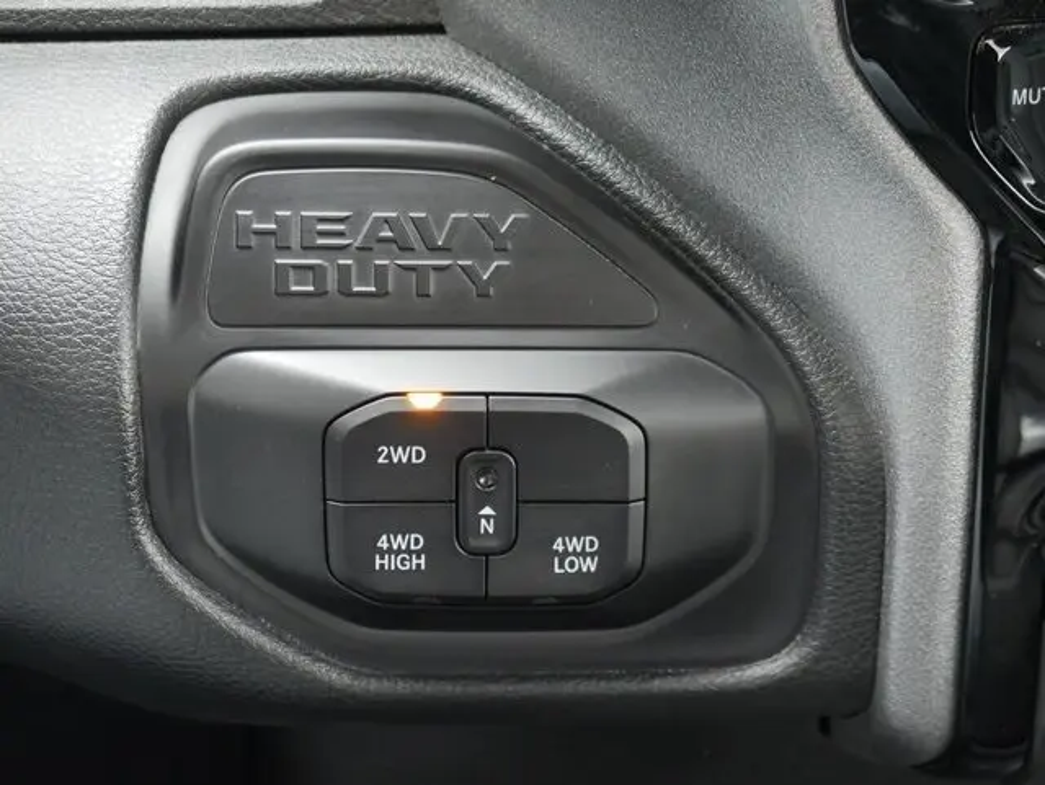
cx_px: 522
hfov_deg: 27.8
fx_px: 2115
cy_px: 392
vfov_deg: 21.0
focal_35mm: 70
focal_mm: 35
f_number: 5.5
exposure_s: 1/30
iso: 3200
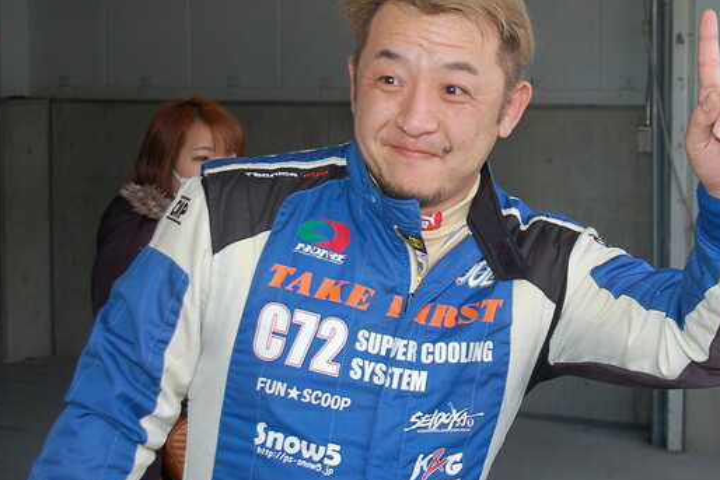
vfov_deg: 16.3
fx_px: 1680
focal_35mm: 84
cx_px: 473
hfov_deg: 24.1
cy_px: 199
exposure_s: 1/125
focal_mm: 40
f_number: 5.6
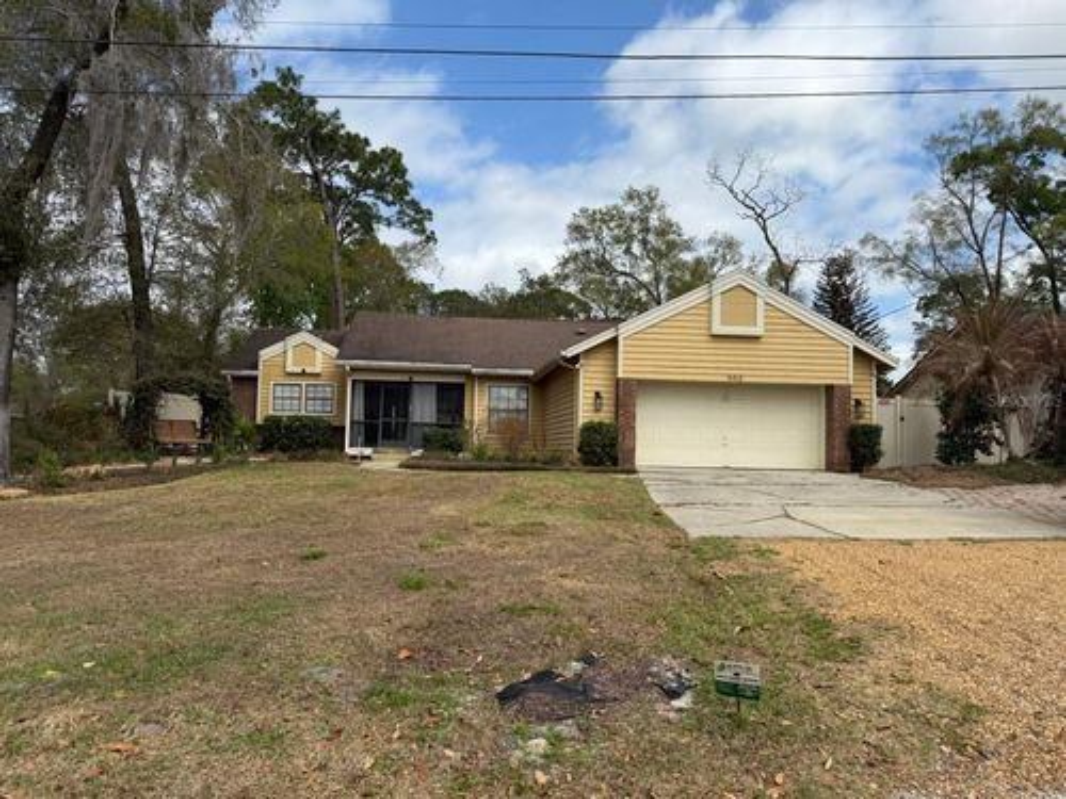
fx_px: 739
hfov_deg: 71.6
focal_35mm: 24
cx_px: 533
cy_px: 400
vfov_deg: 56.8
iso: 80
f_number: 1.78
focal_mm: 6.76
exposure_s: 1/5319
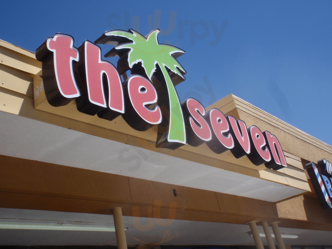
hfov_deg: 51.4
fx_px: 345
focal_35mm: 36
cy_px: 124
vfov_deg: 39.7
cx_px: 166
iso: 64
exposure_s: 1/320
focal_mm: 6.53
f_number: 6.3
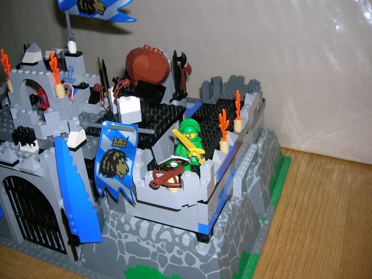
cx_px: 186
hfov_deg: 54.0
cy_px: 140
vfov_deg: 41.8
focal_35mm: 34
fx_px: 365
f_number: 2.9
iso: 50
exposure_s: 1/60.1
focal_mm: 5.7
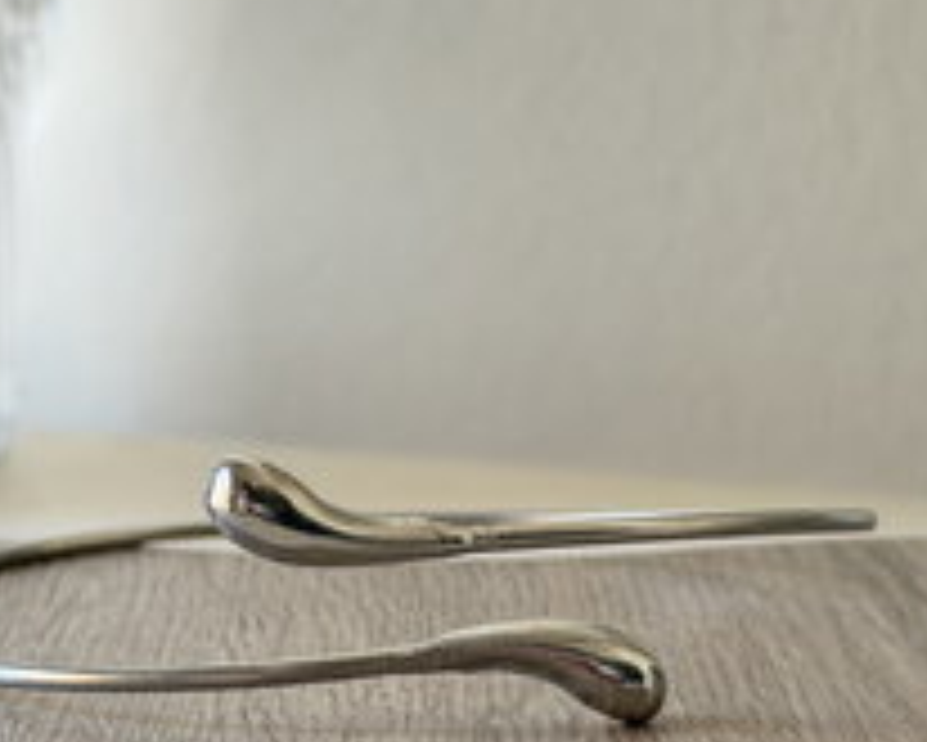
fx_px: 3321
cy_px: 263
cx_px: 369
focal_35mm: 121
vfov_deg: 12.7
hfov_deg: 15.9
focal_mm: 6.76
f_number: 1.78
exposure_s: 1/61
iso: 100
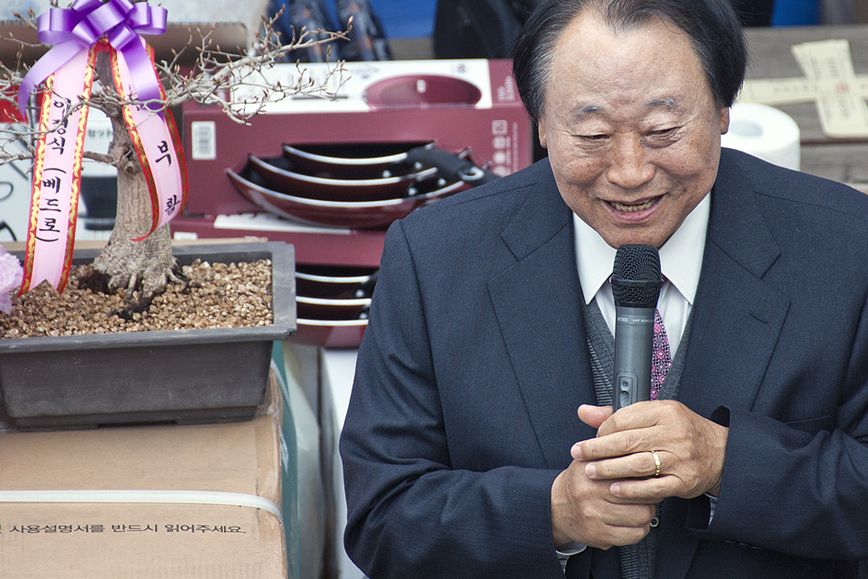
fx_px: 15020
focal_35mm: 623
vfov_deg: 2.2
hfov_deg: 3.3
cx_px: 532
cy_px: 242
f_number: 6.3
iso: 400
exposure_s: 1/500
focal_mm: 500
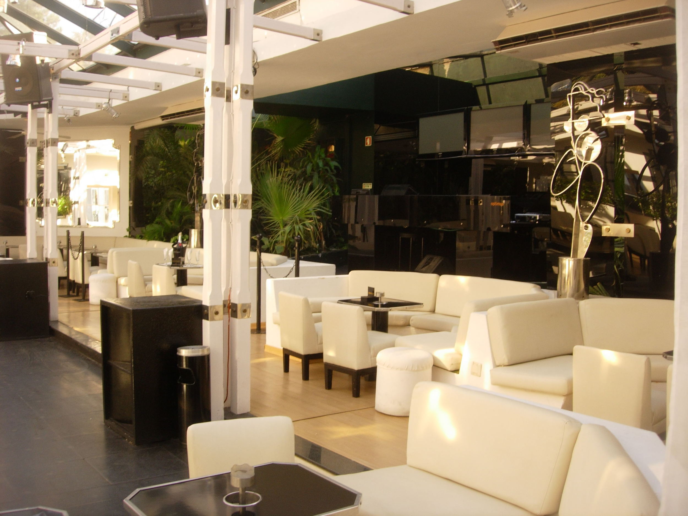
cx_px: 344
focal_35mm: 38
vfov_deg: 37.7
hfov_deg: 49.0
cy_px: 258
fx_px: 755
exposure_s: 1/52.2
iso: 64
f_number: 2.8
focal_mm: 7.8
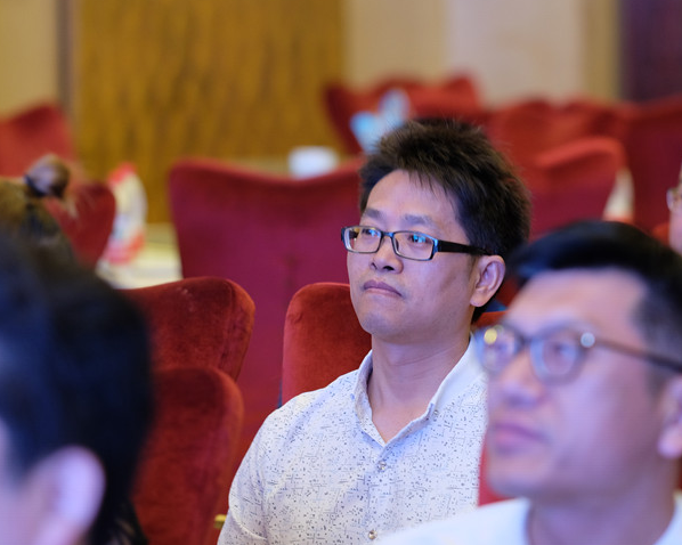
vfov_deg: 8.6
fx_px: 3632
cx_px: 424
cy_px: 242
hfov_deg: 10.7
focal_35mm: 180
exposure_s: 1/100
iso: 800
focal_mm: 90
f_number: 2
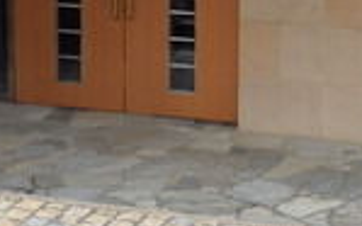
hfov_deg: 19.4
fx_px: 1055
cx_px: 224
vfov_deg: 11.8
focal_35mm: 107
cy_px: -85
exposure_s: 1/125
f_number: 3
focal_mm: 4.5
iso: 100
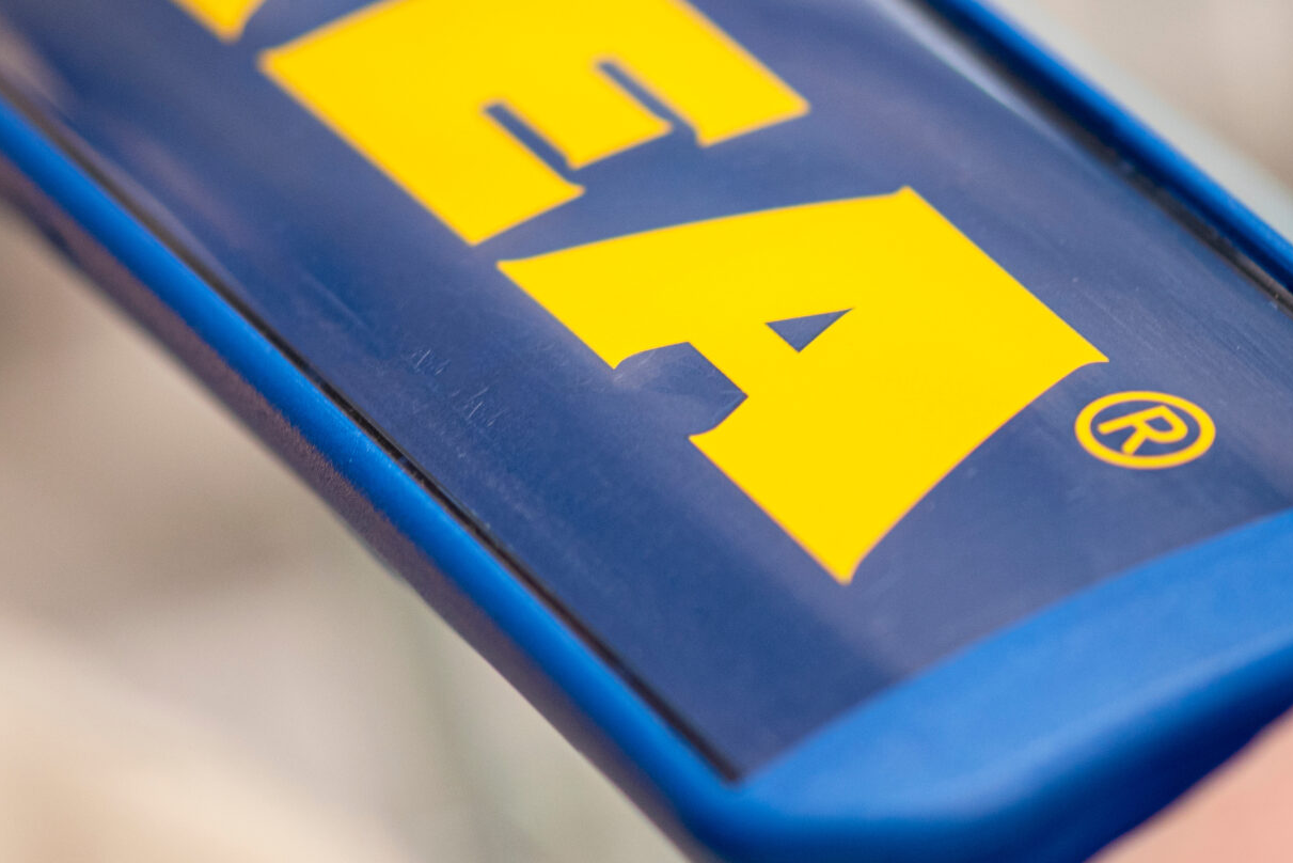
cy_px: 306
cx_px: 716
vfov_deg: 6.2
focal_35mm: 222
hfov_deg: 9.3
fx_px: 7975
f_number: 3
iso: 400
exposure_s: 1/50
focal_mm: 105
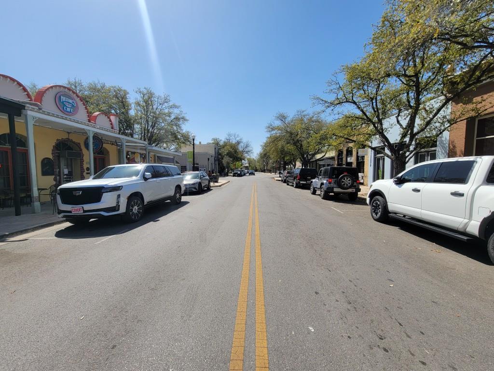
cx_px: 247
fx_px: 186
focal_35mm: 13
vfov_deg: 89.9
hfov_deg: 106.2
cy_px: 186
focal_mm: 2.2
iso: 50
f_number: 2.2
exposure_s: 1/2038
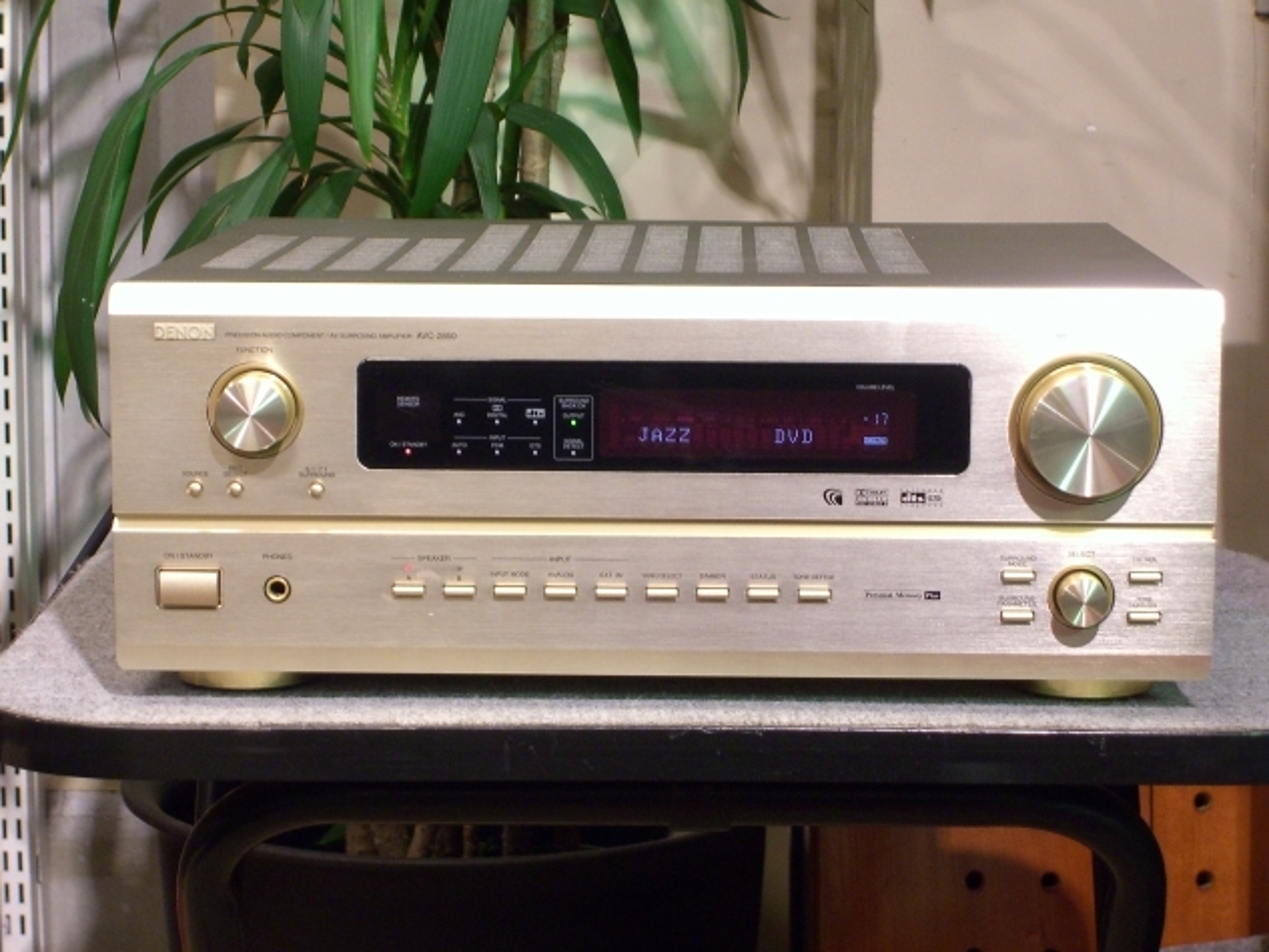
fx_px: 3520
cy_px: 477
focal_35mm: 96
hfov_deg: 20.4
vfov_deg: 15.4
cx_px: 636
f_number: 4.8
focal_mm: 19.7
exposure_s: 1/13
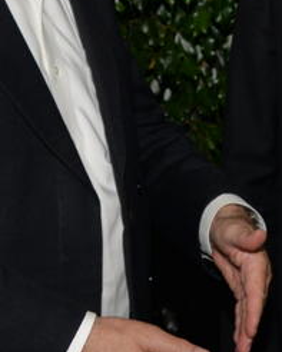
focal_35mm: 160
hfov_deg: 9.3
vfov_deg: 11.8
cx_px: 492
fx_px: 1668
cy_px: -55
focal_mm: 35
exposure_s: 1/60
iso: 500
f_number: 6.3
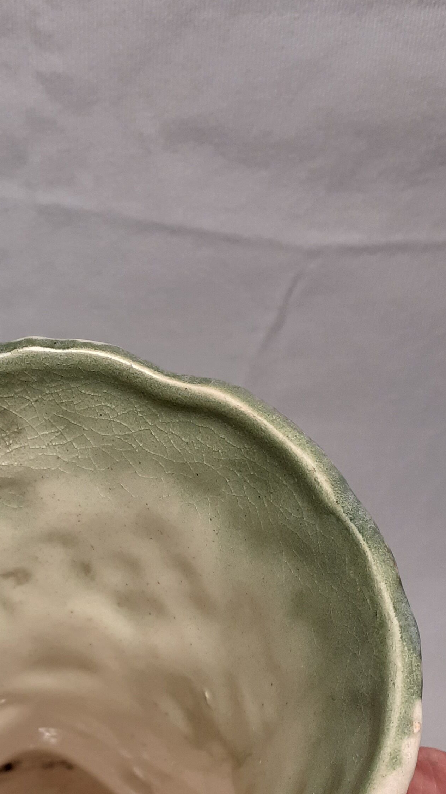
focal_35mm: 54
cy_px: 575
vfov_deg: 37.7
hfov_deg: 21.8
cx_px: 69
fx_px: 1135
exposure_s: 1/100
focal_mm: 3.6
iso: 50
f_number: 1.9
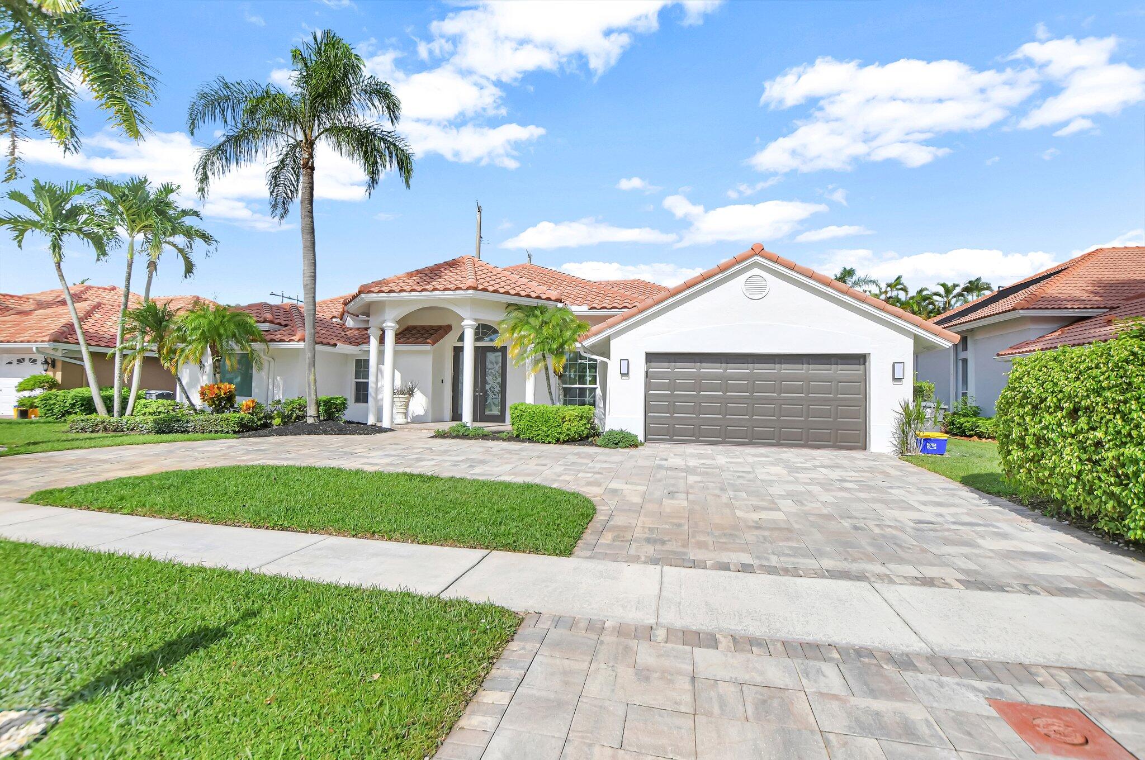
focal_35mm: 15
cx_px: 572
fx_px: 476
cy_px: 380
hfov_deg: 100.5
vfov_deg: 77.2
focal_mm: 10
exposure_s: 1/8000
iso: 1000
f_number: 8
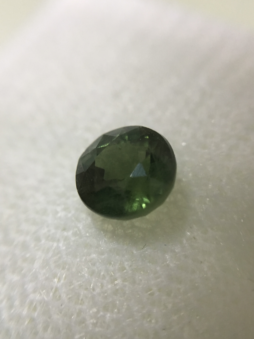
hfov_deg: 48.2
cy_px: 170
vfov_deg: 61.7
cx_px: 127
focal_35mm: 29
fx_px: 284
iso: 200
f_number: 2.2
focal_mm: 4.15
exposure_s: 1/20
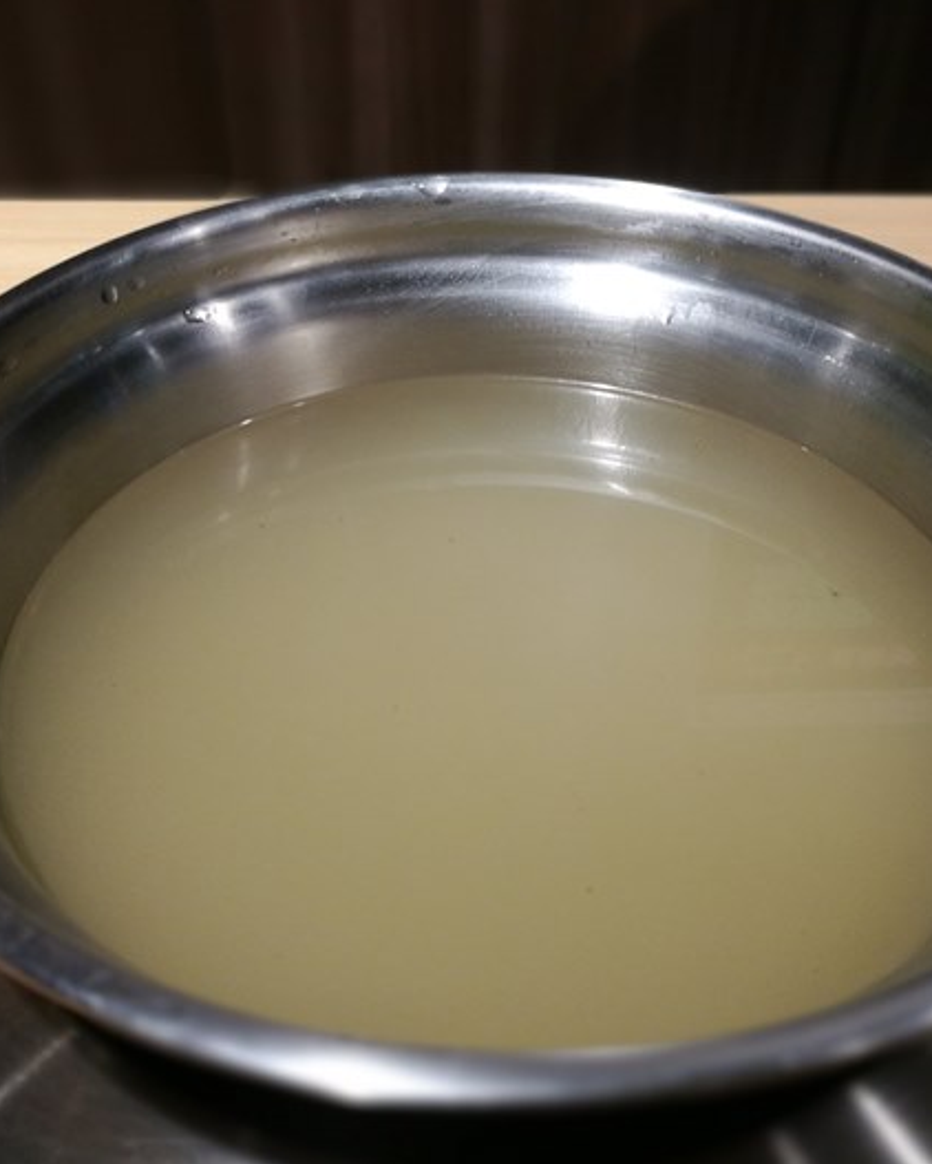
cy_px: 576
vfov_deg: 50.3
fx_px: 1241
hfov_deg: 41.1
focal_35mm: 36
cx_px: 501
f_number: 4
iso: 160
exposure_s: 1/30
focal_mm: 4.5
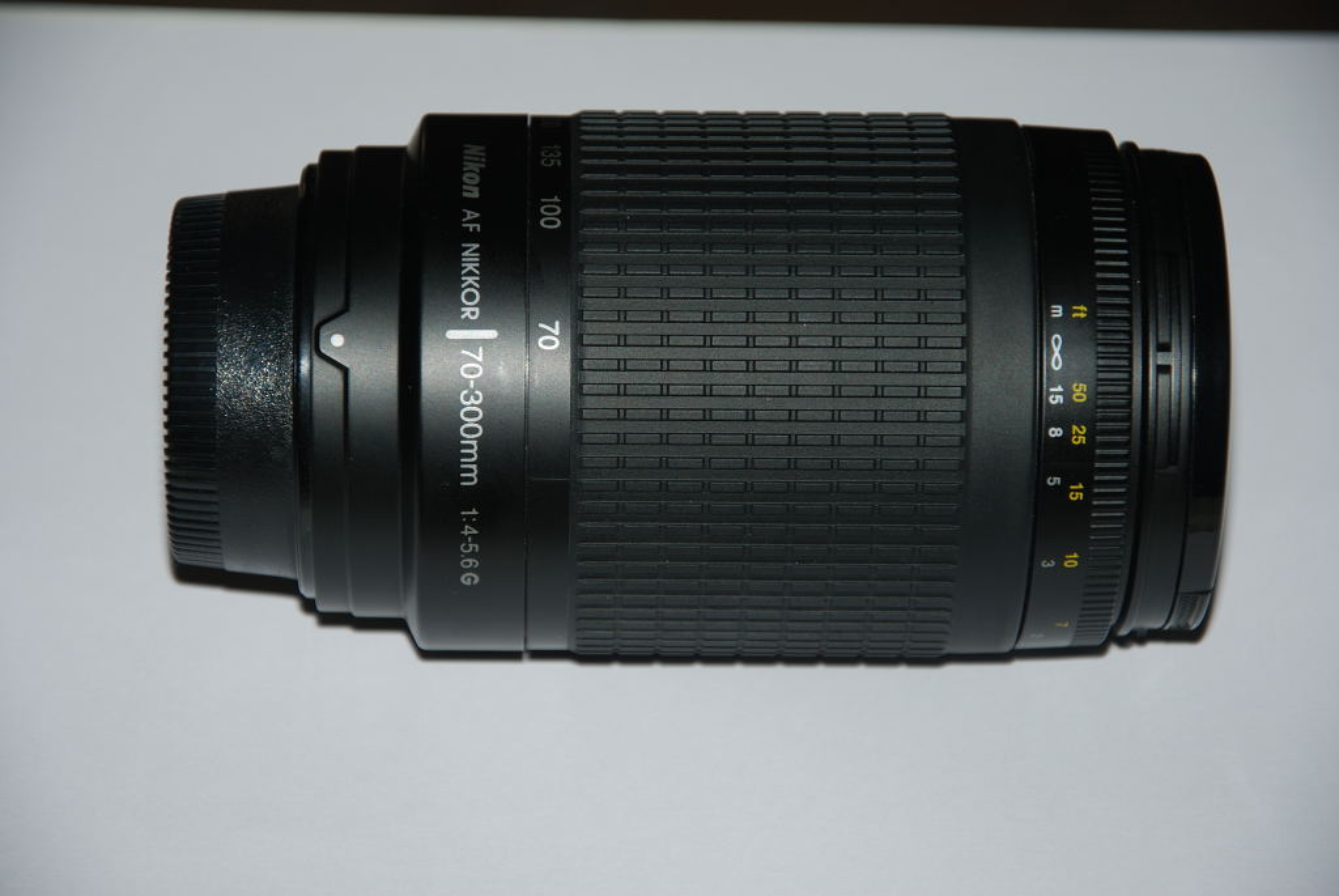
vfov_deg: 9.4
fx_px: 5473
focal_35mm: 147
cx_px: 670
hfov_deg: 13.9
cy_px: 448
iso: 100
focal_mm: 98
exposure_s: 1/60
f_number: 5.6
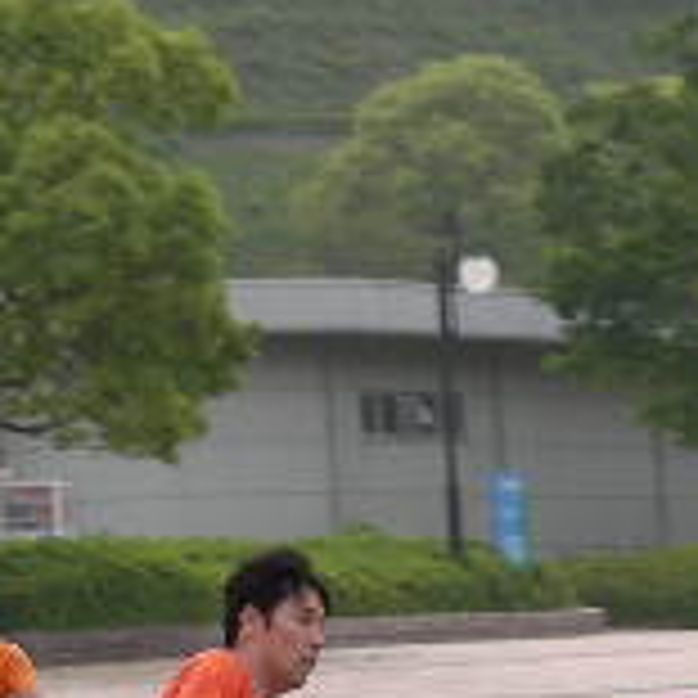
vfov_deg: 4.2
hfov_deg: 4.2
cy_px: 824
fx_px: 9422
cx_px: 396
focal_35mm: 413
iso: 50
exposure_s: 1/106
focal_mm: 18.9
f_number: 3.5
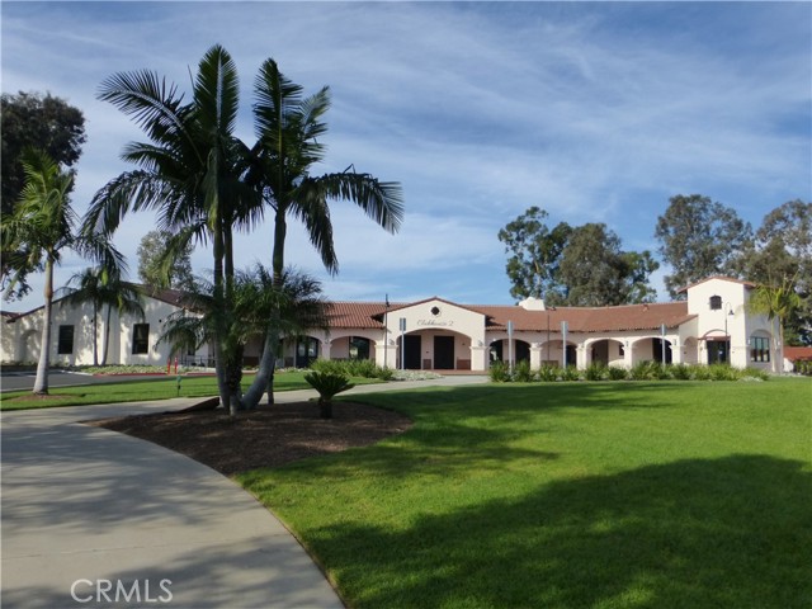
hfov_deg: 63.4
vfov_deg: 49.7
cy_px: 304
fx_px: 657
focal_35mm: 28
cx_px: 406
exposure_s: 1/2000
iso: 200
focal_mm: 4.8
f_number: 3.4
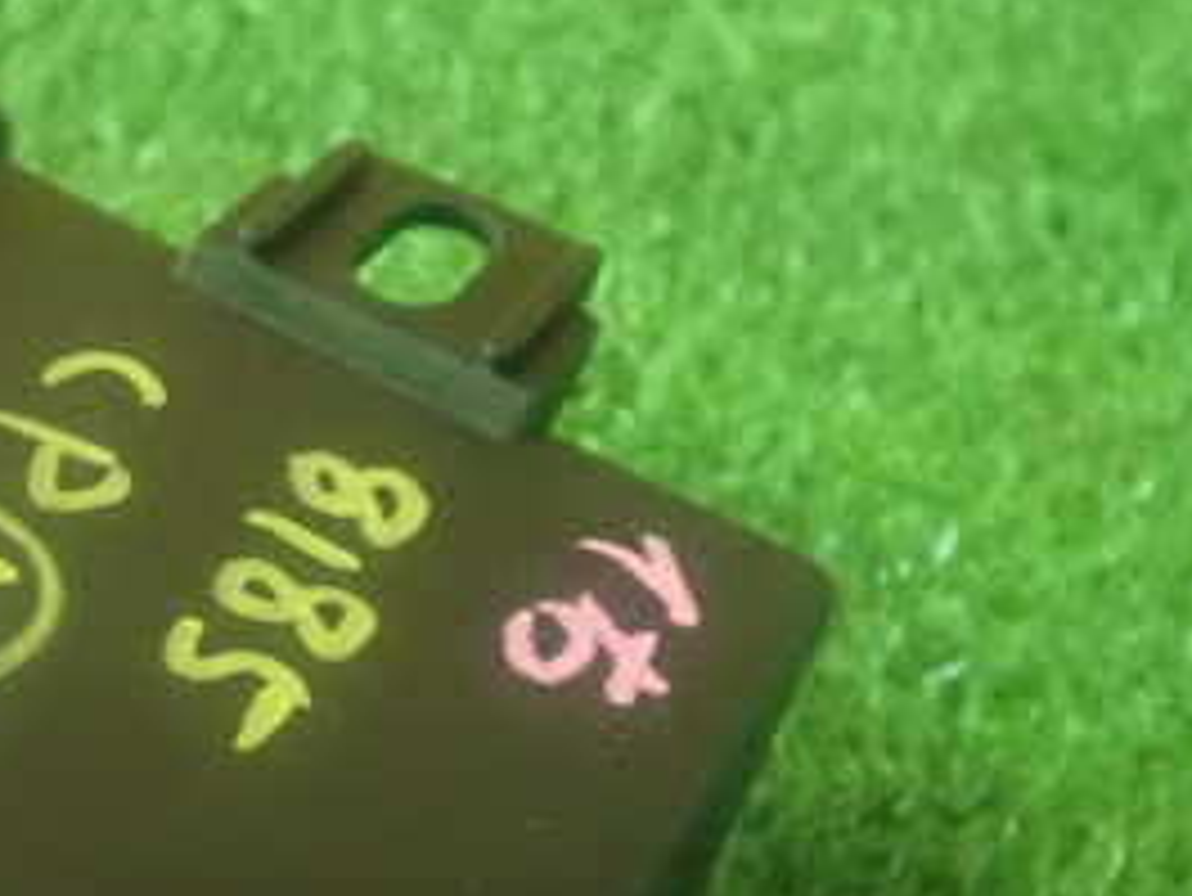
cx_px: 148
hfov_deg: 27.6
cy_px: 738
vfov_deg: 21.3
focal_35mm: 68
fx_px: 2343
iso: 1600
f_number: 2.3
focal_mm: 5.5
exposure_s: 1/15
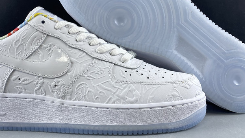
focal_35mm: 47
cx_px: 108
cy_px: 48
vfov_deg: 25.3
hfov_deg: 43.7
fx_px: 305
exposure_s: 1/100
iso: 32
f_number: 1.8
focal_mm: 4.25
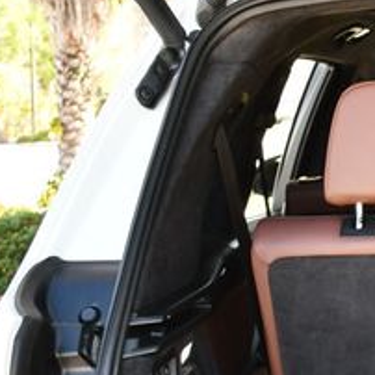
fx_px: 1189
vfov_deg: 17.7
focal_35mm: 97
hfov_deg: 16.3
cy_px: 312
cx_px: 568
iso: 500
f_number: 3.5
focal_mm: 18
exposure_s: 1/250
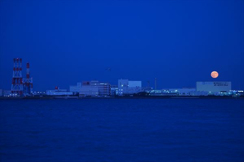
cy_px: 81
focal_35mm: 102
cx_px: 122
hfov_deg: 20.0
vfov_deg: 13.4
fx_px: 691
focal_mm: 68
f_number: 5
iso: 400
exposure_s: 1/6
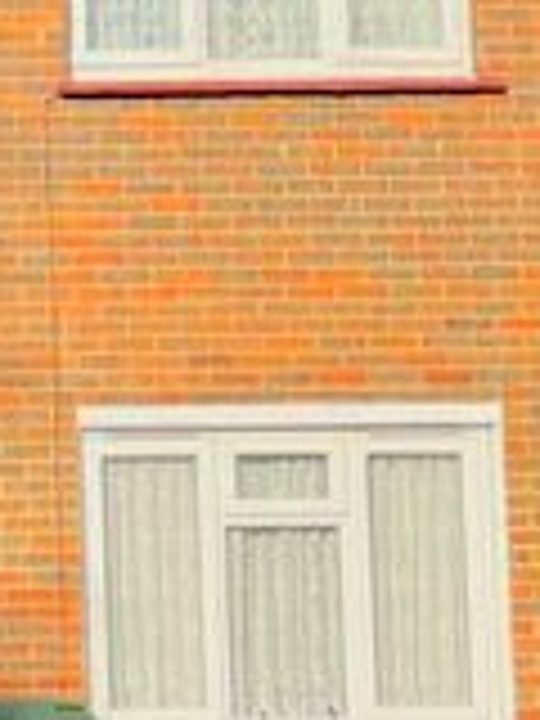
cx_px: -972
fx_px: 2371
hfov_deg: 10.2
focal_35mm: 114
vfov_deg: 17.2
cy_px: 484
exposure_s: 1/1119
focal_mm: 5.1
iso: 32
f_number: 1.6
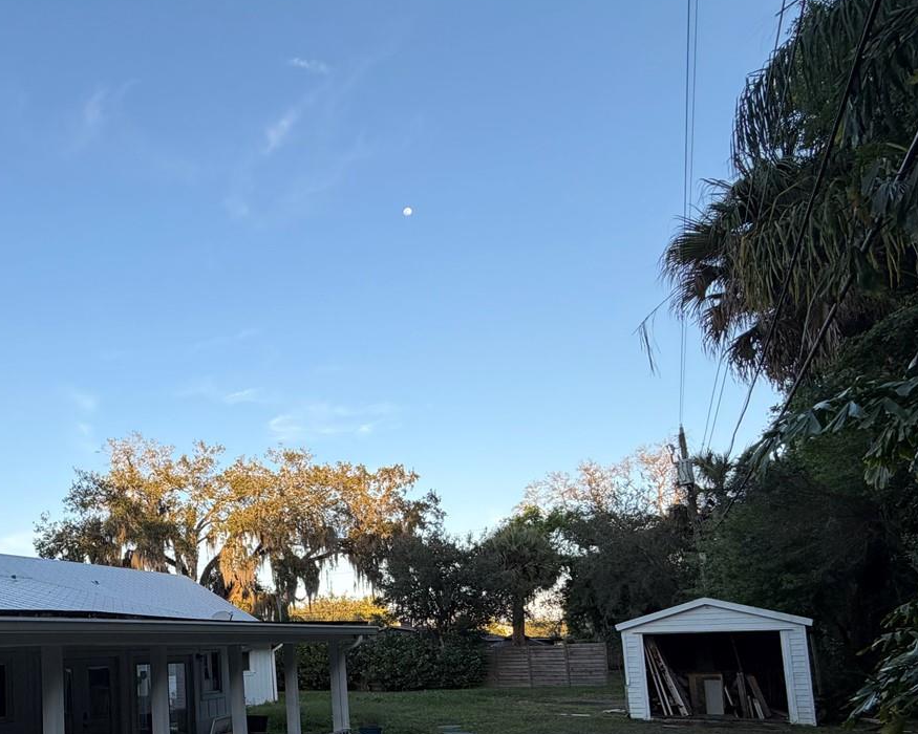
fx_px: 679
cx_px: 209
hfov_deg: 63.3
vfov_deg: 52.8
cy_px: 597
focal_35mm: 25
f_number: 2.2
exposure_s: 1/502
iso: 50
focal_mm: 2.22
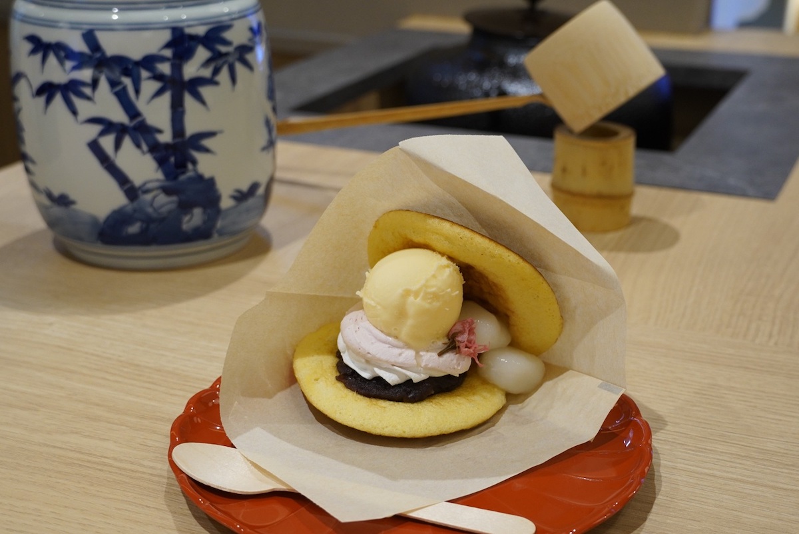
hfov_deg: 41.1
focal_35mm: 48
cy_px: 267
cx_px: 400
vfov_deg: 28.1
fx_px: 1066
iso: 800
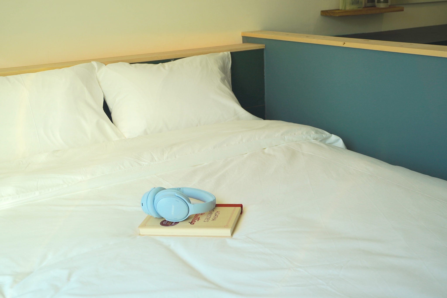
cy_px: 149
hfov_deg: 45.0
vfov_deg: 30.8
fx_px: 540
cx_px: 224
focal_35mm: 44
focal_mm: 29
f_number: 4
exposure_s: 1/160
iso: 125
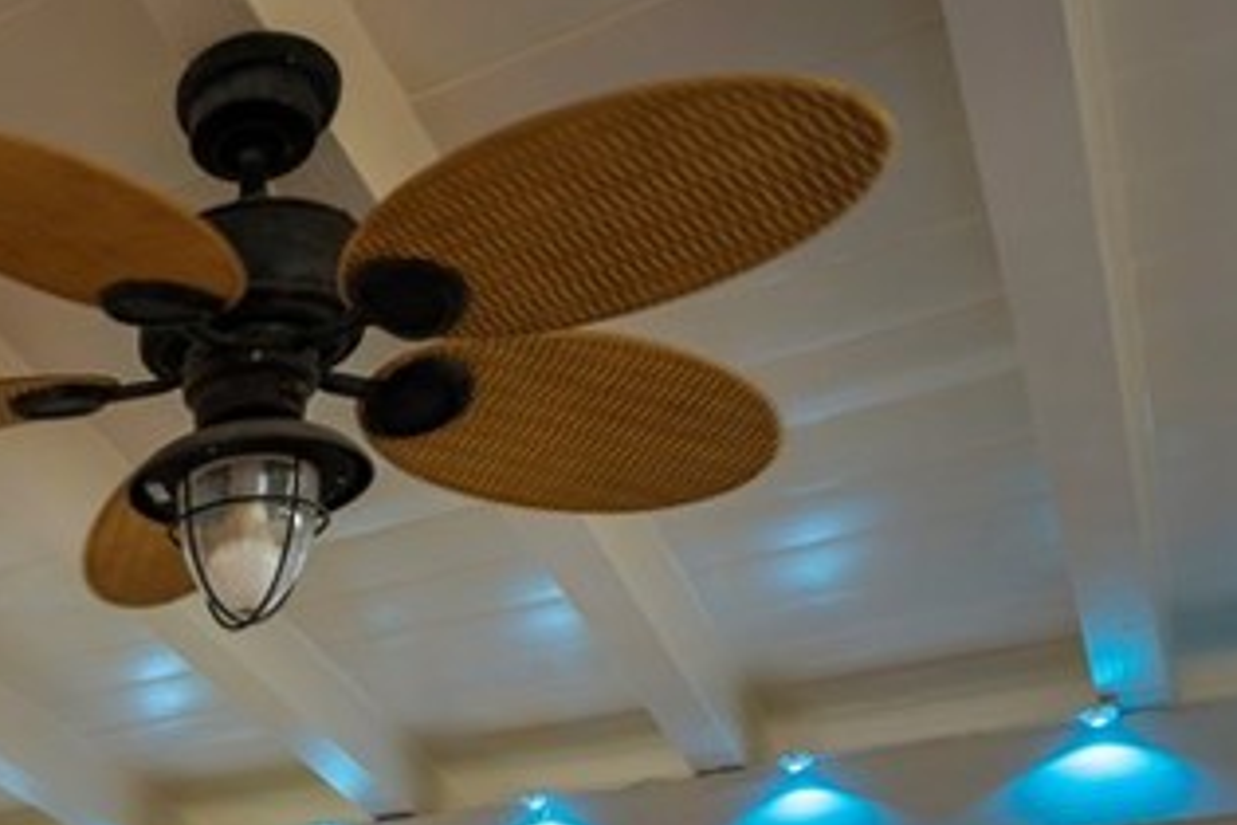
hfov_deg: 32.1
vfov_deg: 22.0
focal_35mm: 52
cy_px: 1200
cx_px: -228
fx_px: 1787
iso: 400
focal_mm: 16
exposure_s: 1/6
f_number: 8
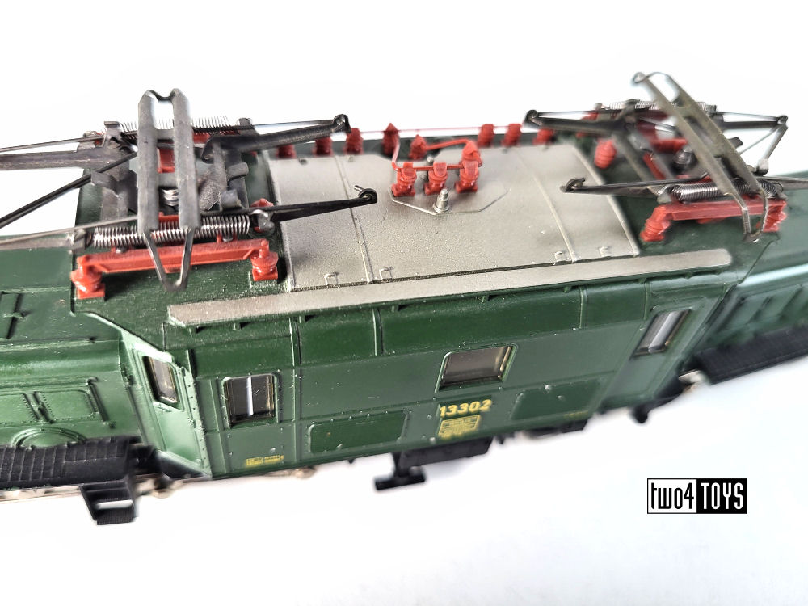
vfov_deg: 53.1
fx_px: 607
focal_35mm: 26
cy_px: 303
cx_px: 404
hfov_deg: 67.3
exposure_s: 1/100
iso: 80
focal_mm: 5.4
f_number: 1.8
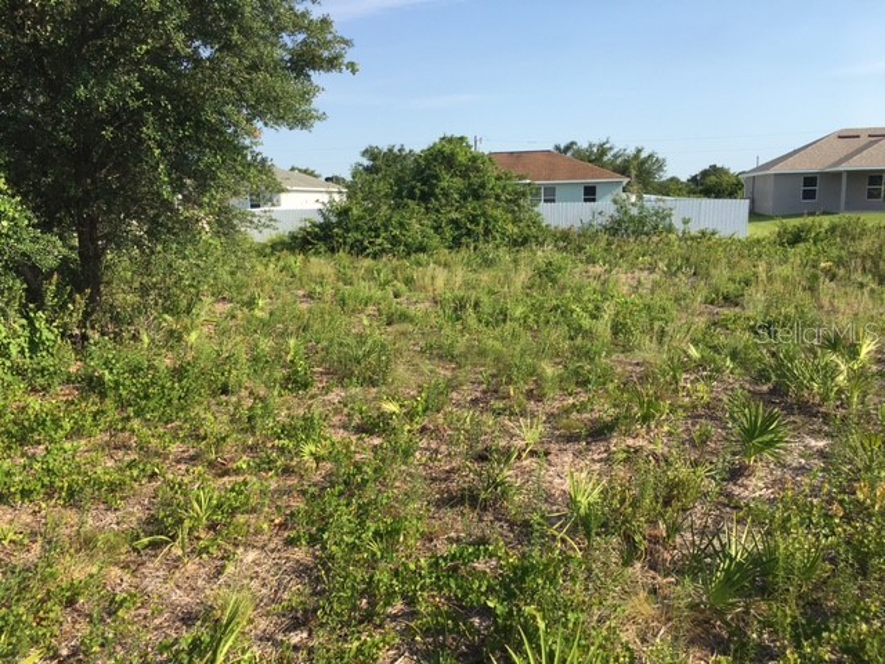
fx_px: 741
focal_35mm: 29
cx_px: 442
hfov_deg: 61.7
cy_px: 332
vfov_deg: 48.2
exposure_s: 1/1241
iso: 25
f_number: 2.2
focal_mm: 4.15
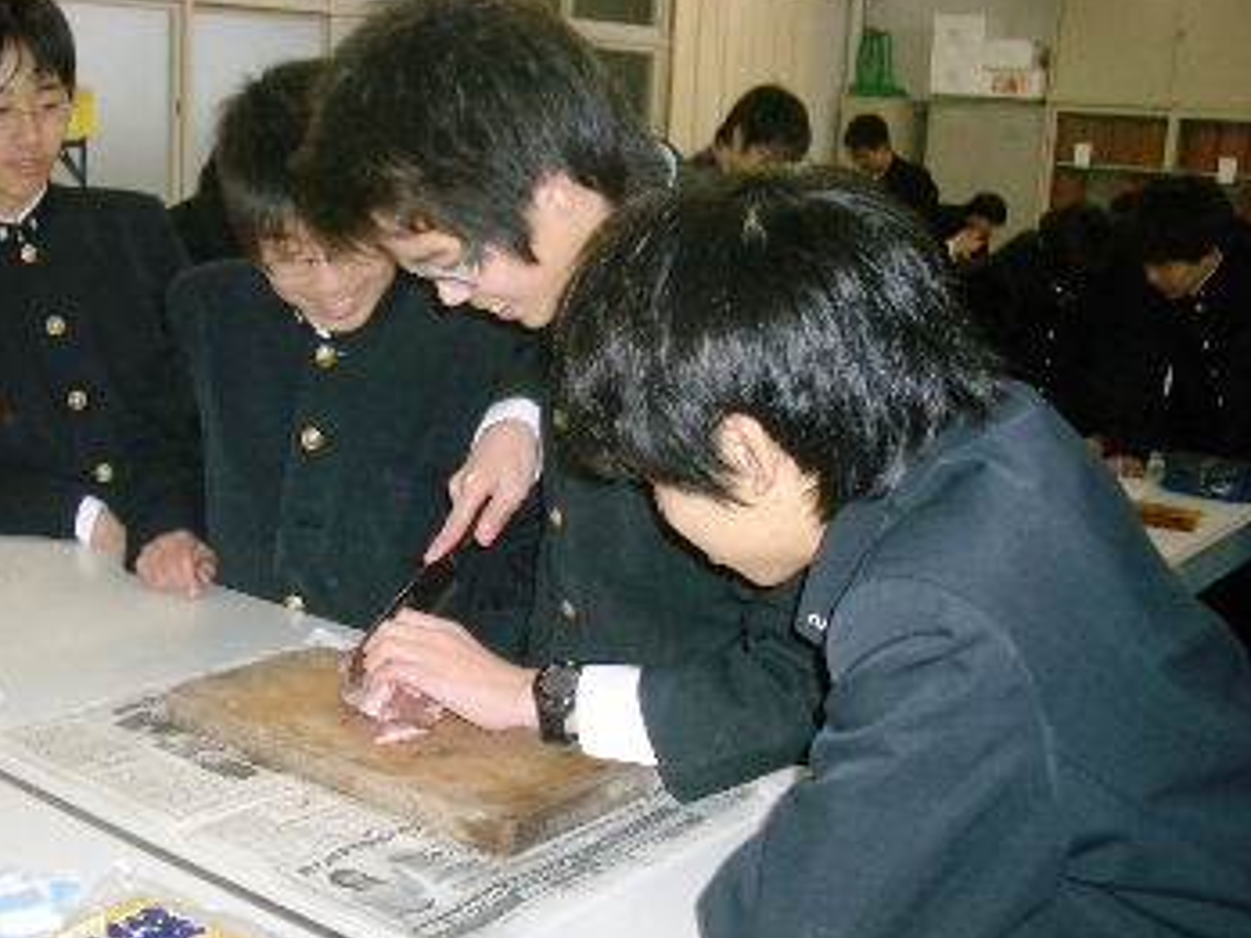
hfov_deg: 41.7
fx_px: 1626
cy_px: 525
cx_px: 453
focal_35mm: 45
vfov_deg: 32.1
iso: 100
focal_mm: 5.8
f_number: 2.6
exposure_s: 1/60
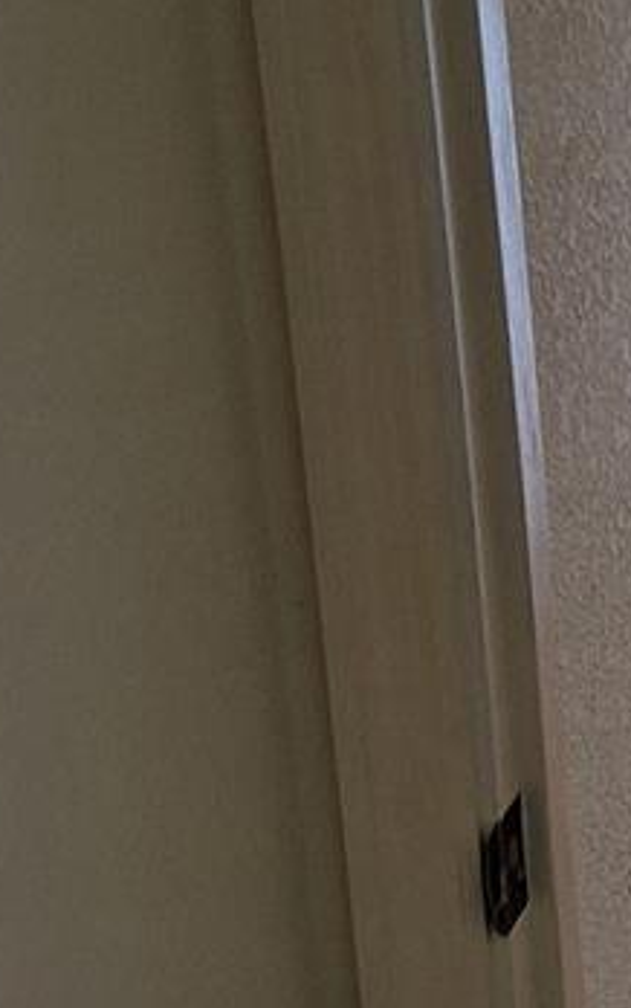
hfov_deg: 13.6
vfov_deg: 24.5
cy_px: 342
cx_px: 1213
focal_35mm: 84
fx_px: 2307
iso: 200
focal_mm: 5.54
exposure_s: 1/30
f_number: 1.8
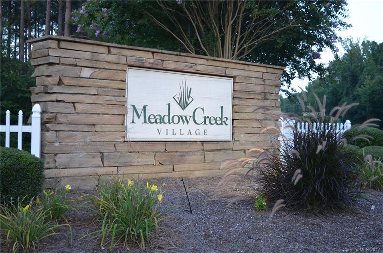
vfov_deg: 26.3
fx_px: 541
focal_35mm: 51
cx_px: 192
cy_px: 126
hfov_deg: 39.0
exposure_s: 1/80
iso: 400
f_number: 4.5
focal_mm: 34
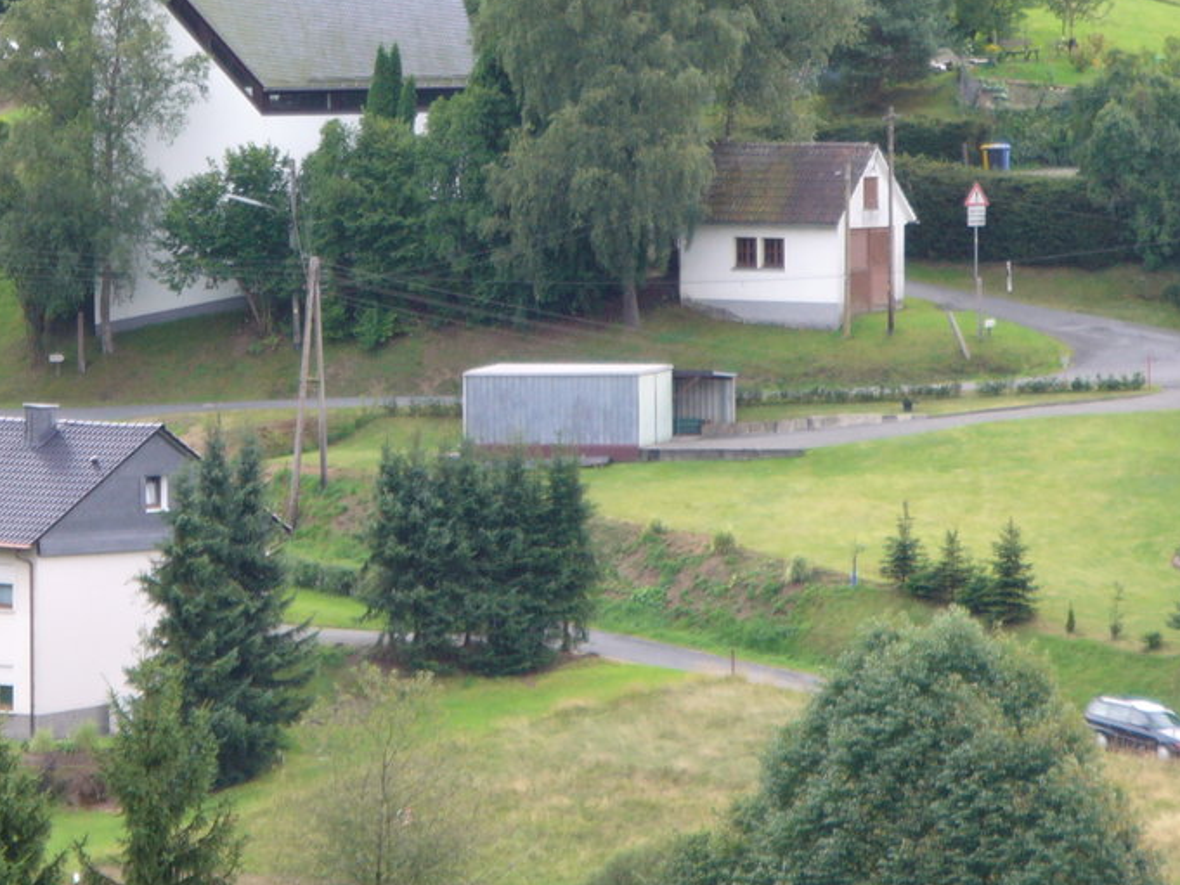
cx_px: 203
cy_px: 145
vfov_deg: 4.3
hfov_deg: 5.7
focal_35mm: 347
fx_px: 11831
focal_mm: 32.5
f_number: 4.4
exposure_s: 1/30
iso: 80
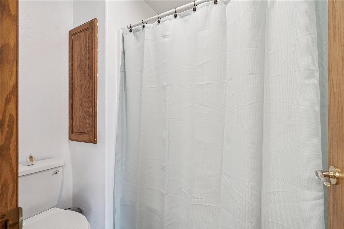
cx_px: 172
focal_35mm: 16
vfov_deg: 73.7
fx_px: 153
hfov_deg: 96.7
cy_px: 114
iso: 800
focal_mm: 16
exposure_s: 1/15
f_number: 8
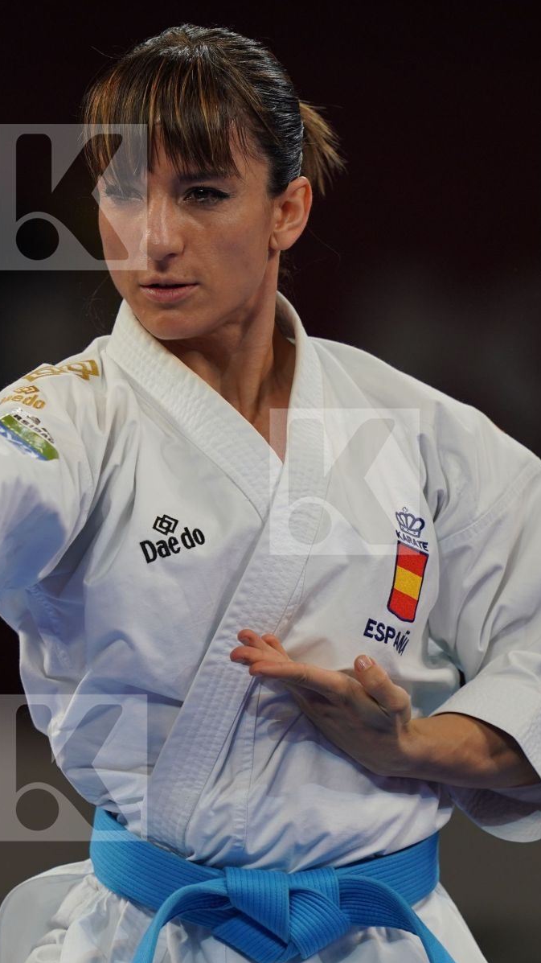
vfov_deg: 3.4
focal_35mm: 630
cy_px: 482
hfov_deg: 1.9
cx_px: 72
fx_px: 16072
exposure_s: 1/500
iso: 500
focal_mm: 400
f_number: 2.8
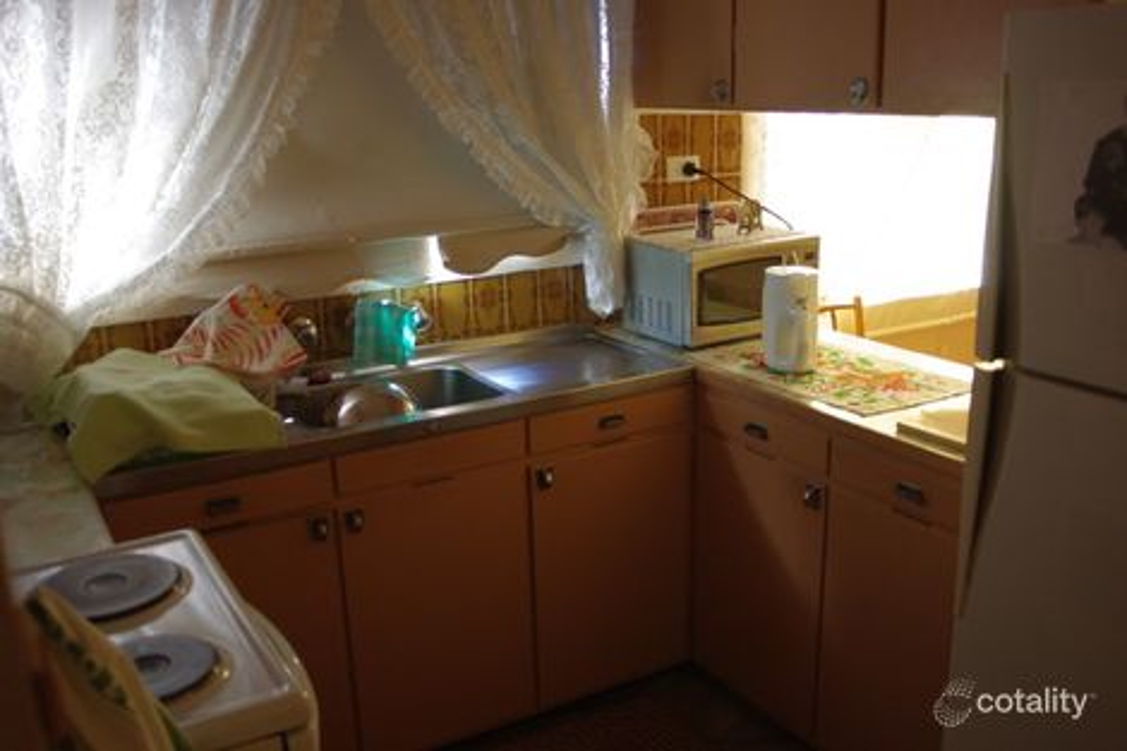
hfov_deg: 55.8
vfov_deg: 38.9
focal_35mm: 34
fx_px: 1064
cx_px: 564
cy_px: 376
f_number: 4
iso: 200
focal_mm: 23
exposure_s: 1/10
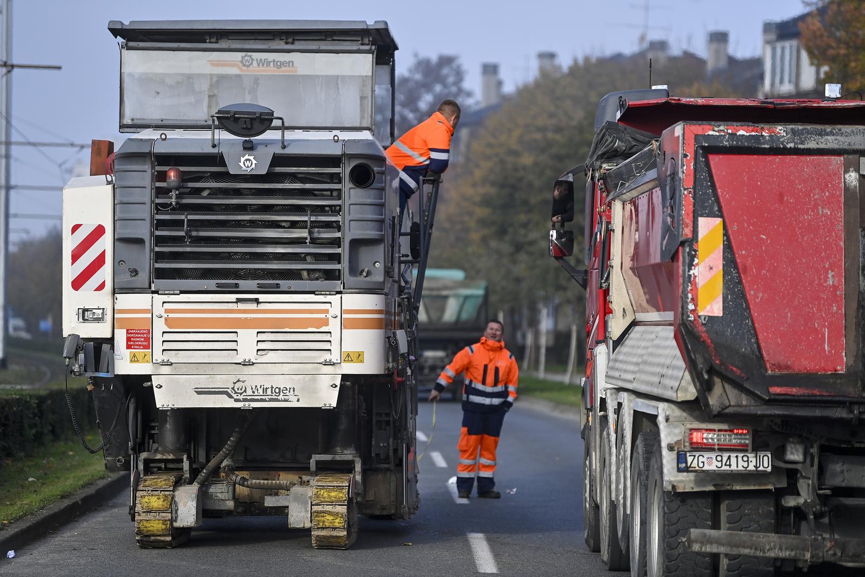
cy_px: 288
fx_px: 3724
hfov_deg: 13.2
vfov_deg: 8.9
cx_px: 432
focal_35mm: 155
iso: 200
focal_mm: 155
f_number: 2.8
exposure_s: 1/3200
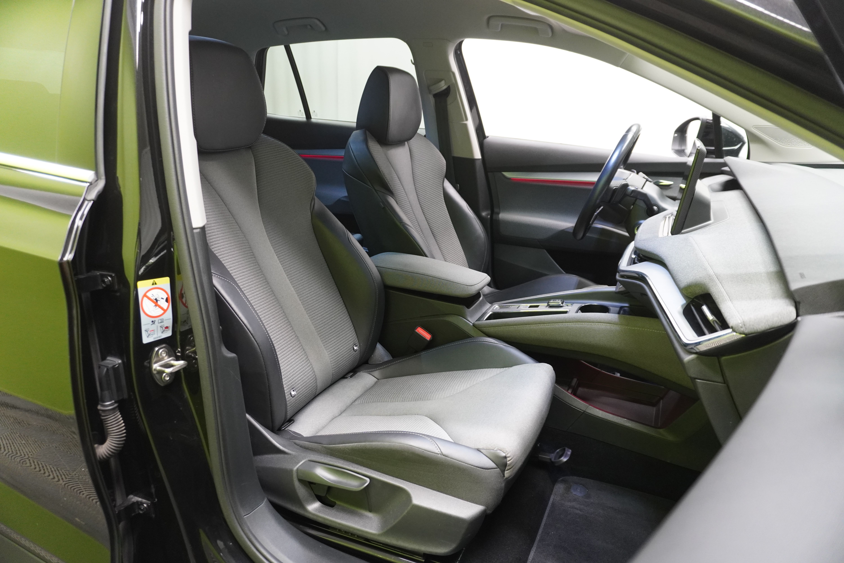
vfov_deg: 53.1
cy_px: 282
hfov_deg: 73.7
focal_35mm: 24
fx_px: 563
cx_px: 422
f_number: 3.5
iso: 1250
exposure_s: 1/30
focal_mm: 16
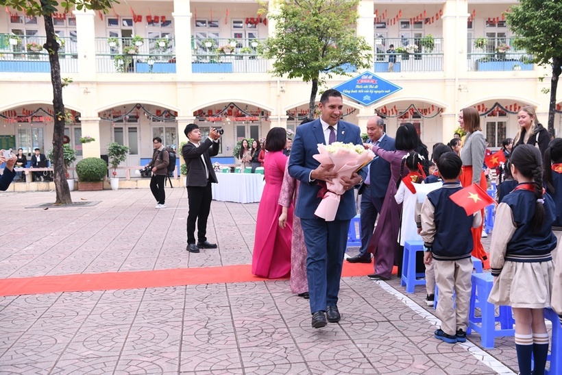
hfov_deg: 46.4
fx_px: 656
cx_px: 281
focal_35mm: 42
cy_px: 188
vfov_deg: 31.9
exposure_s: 1/125
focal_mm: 42
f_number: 4.5
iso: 500
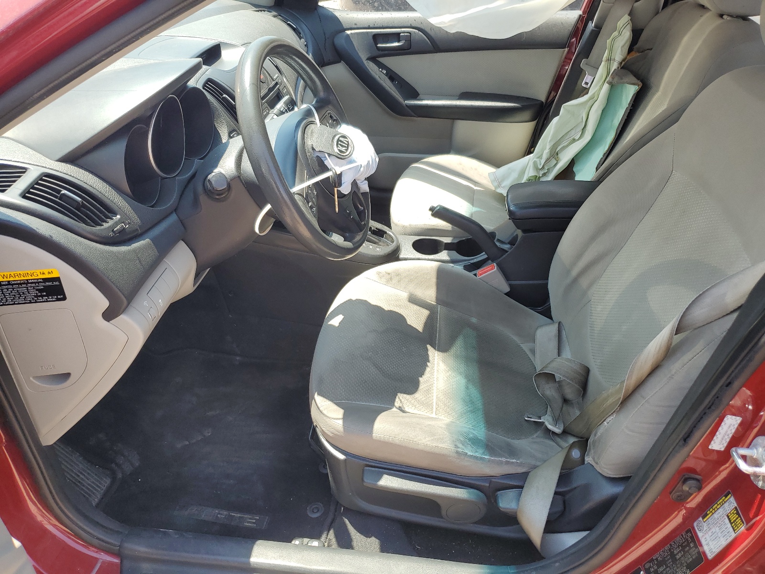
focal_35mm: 26
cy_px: 287
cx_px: 382
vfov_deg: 53.1
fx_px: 575
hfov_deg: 67.3
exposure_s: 1/556
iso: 50
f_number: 1.5
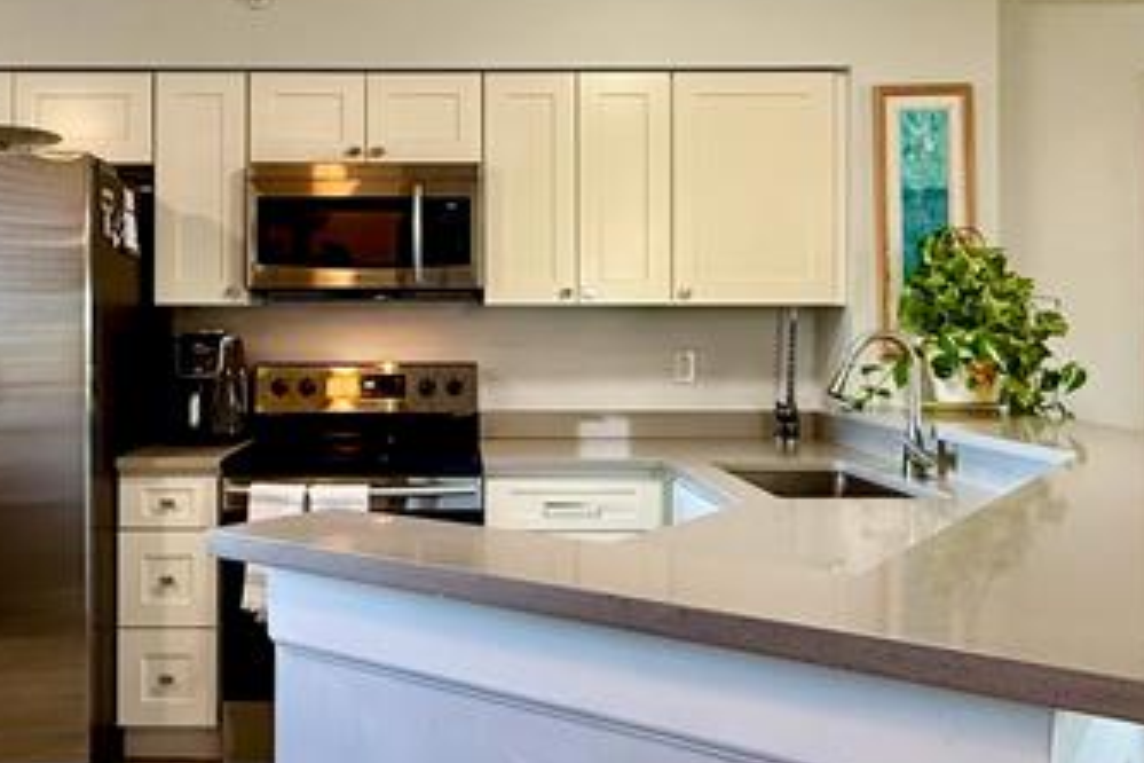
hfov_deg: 54.1
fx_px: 1112
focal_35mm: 35
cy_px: 320
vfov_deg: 37.8
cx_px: 471
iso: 200
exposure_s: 1/60
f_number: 2.2
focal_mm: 2.22
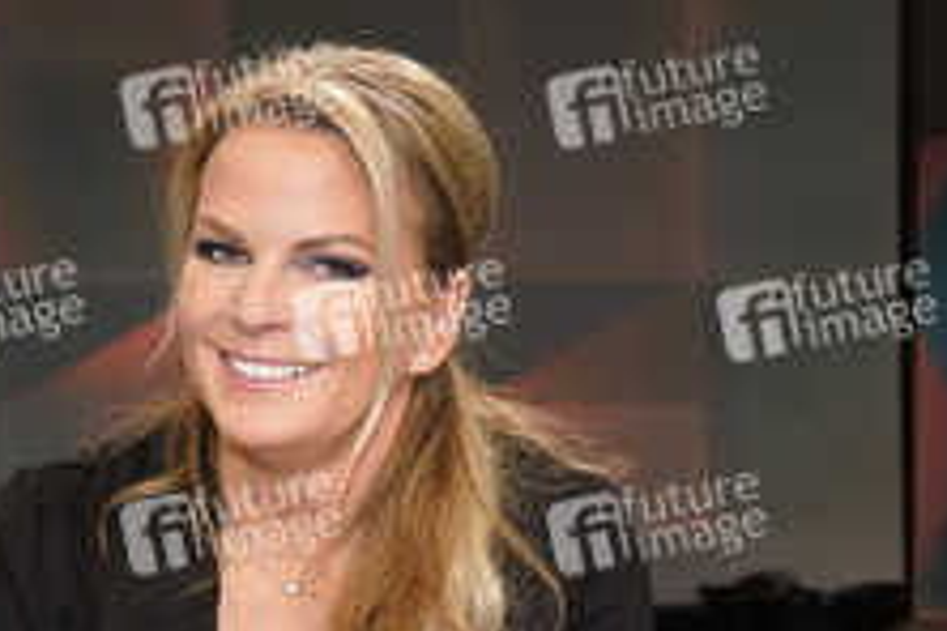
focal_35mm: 73
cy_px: 631
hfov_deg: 27.5
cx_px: 288
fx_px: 1920
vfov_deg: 18.2
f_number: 5
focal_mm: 36
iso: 2000
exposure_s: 1/160
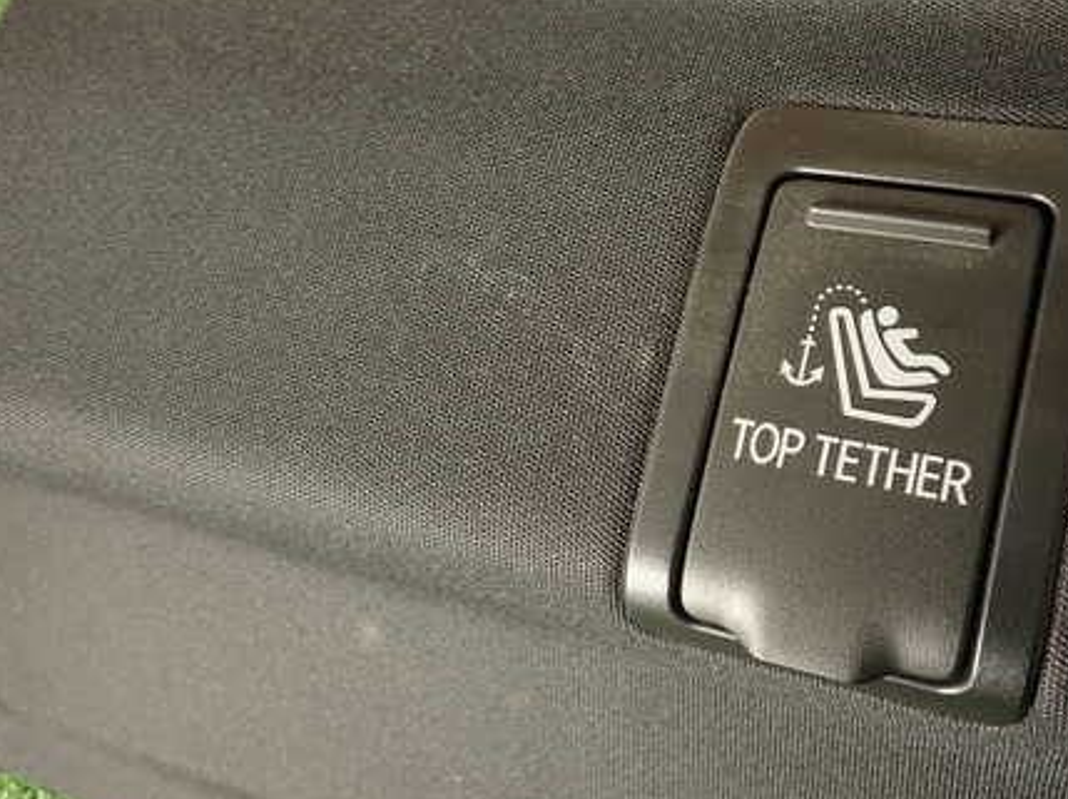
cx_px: 615
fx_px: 1079
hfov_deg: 52.5
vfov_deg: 40.6
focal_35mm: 35
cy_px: 391
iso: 200
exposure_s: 1/60
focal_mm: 4.5
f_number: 2
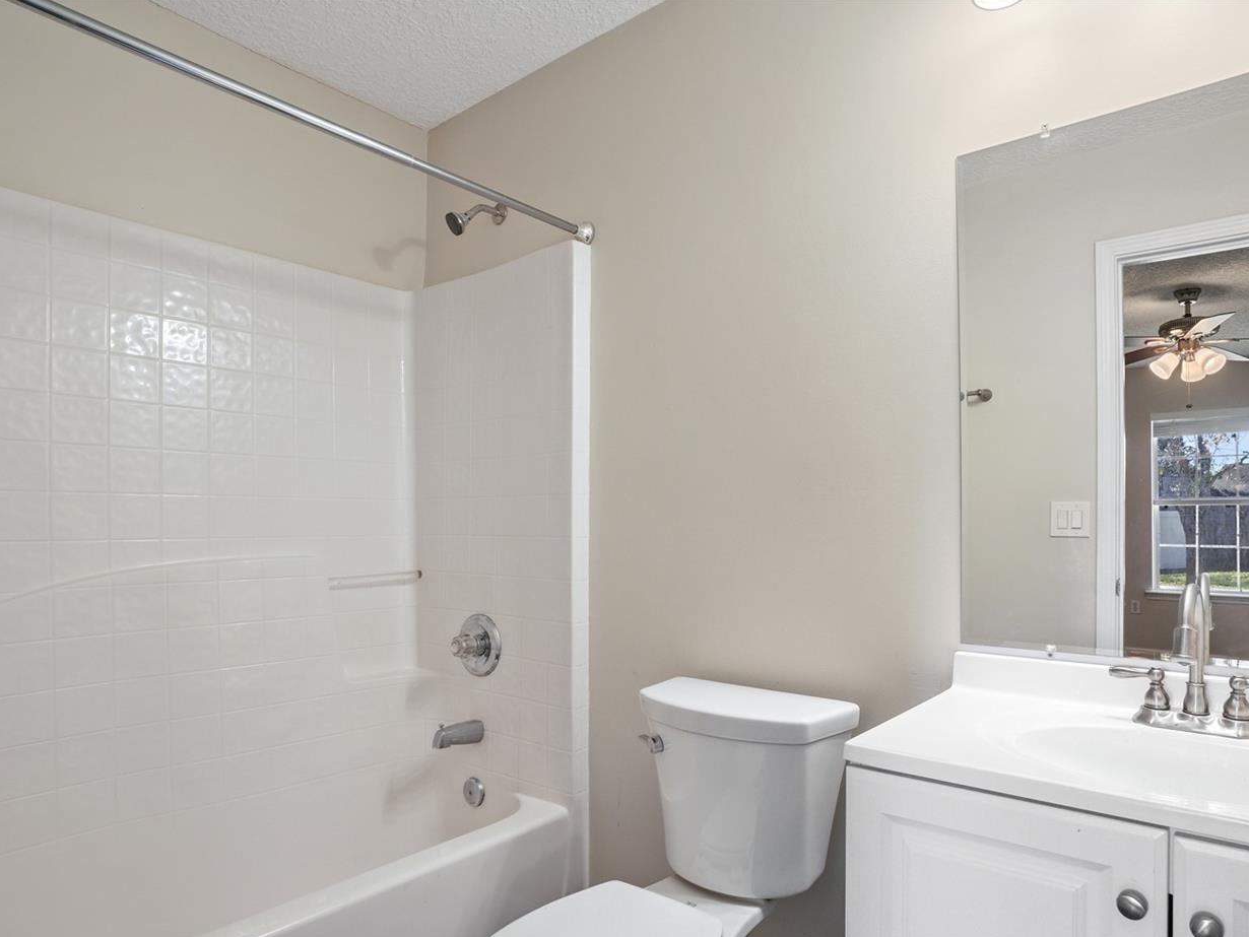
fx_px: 722
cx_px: 681
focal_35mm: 20
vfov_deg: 65.6
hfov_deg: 81.5
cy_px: 539
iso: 320
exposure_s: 1/1.67
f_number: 11
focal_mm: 16
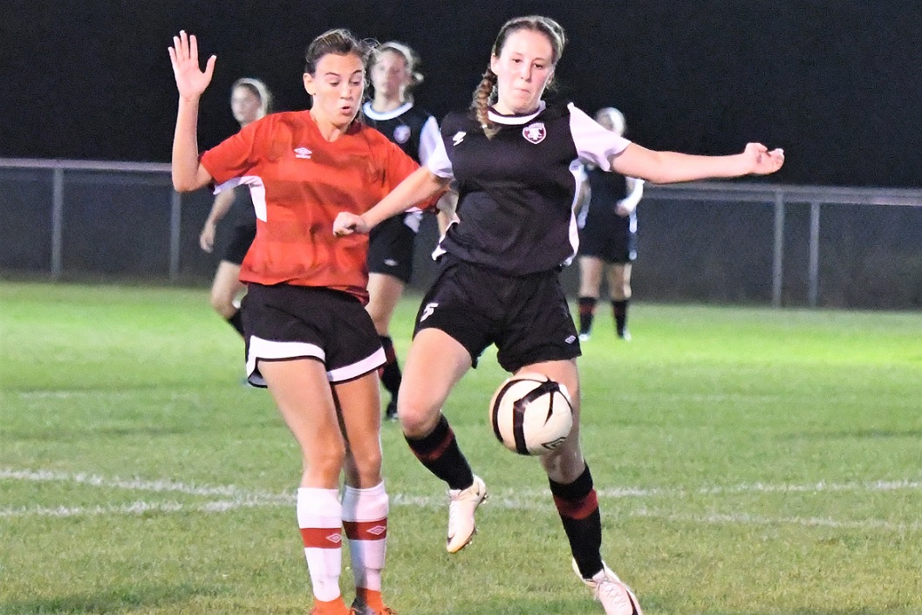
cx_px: 461
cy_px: 308
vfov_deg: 8.7
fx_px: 4034
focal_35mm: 158
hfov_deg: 13.0
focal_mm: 105
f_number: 2.8
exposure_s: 1/1000
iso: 18000
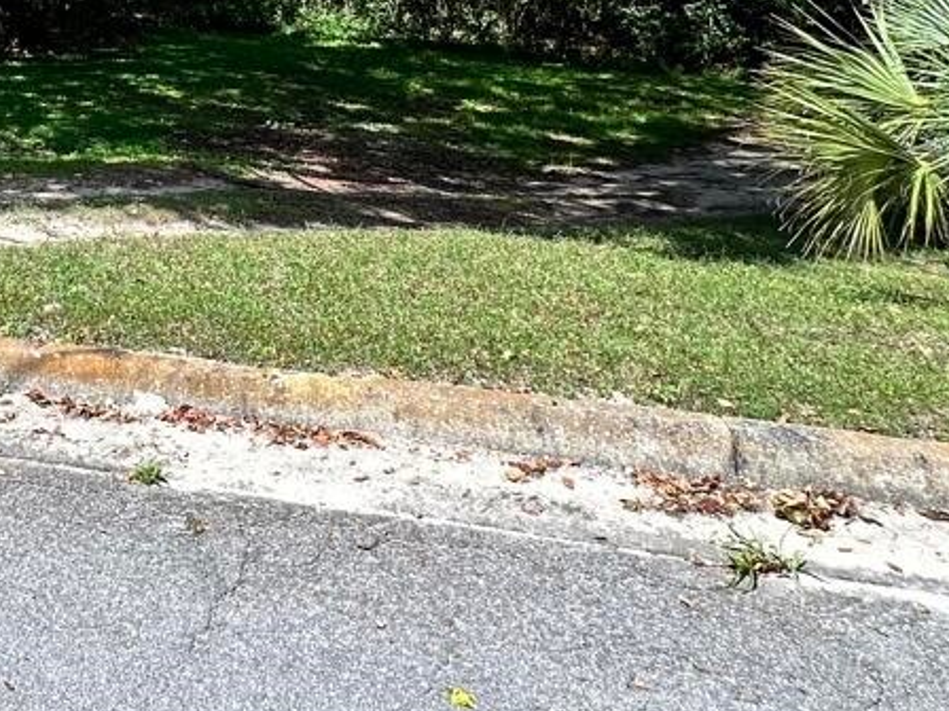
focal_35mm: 40
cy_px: -159
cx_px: 125
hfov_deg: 43.4
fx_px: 1097
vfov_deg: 30.2
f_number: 2.2
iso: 40
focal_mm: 2.22
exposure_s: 1/312
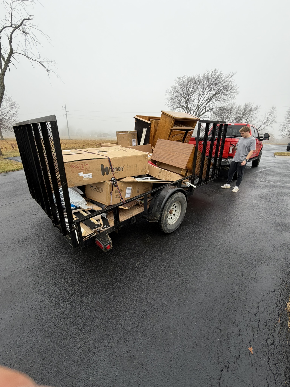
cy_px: 194
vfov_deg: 102.1
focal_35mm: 14
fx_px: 156
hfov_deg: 85.7
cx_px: 145
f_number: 2.2
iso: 40
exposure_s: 1/201
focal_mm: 2.22
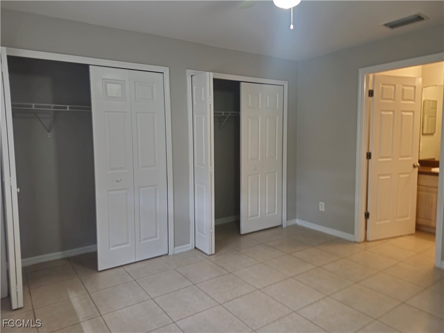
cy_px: 166
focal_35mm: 23
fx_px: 295
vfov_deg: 58.9
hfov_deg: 73.9
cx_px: 222
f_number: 1.8
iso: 200
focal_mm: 5.54
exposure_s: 1/60
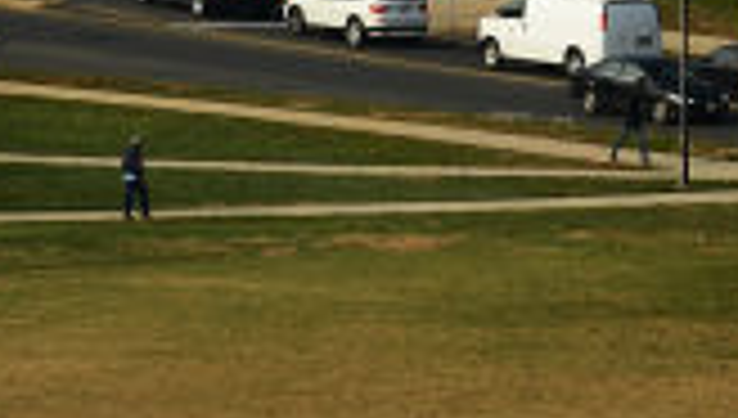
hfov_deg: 2.8
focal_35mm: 757
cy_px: -975
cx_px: 297
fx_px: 14843
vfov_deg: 1.6
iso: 100
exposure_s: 1/320
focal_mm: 116
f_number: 8
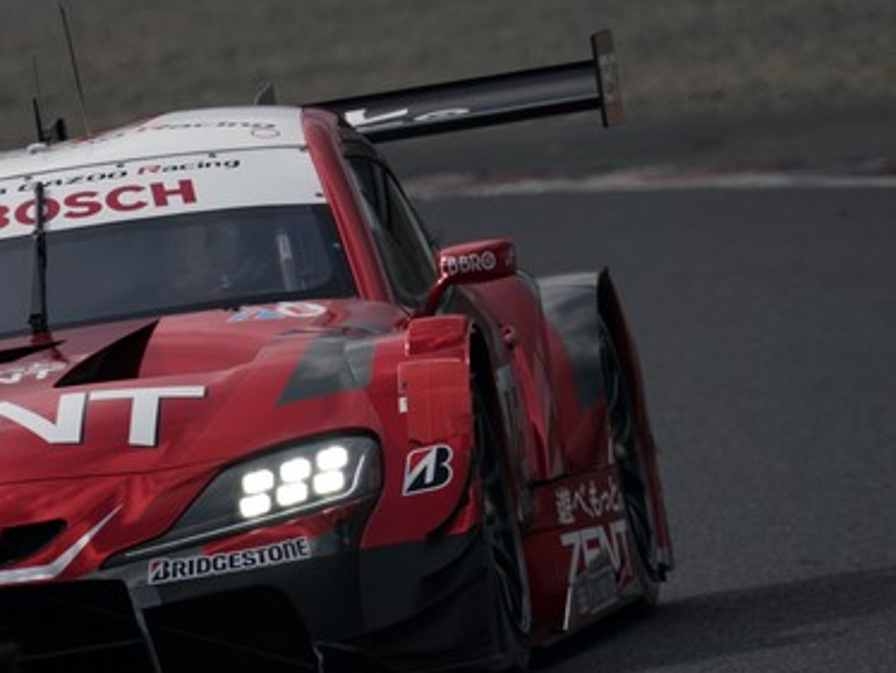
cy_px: 266
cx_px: 55
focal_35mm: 1110
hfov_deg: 1.8
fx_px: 28750
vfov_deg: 1.3
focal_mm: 600
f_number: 10
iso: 200
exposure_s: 1/800
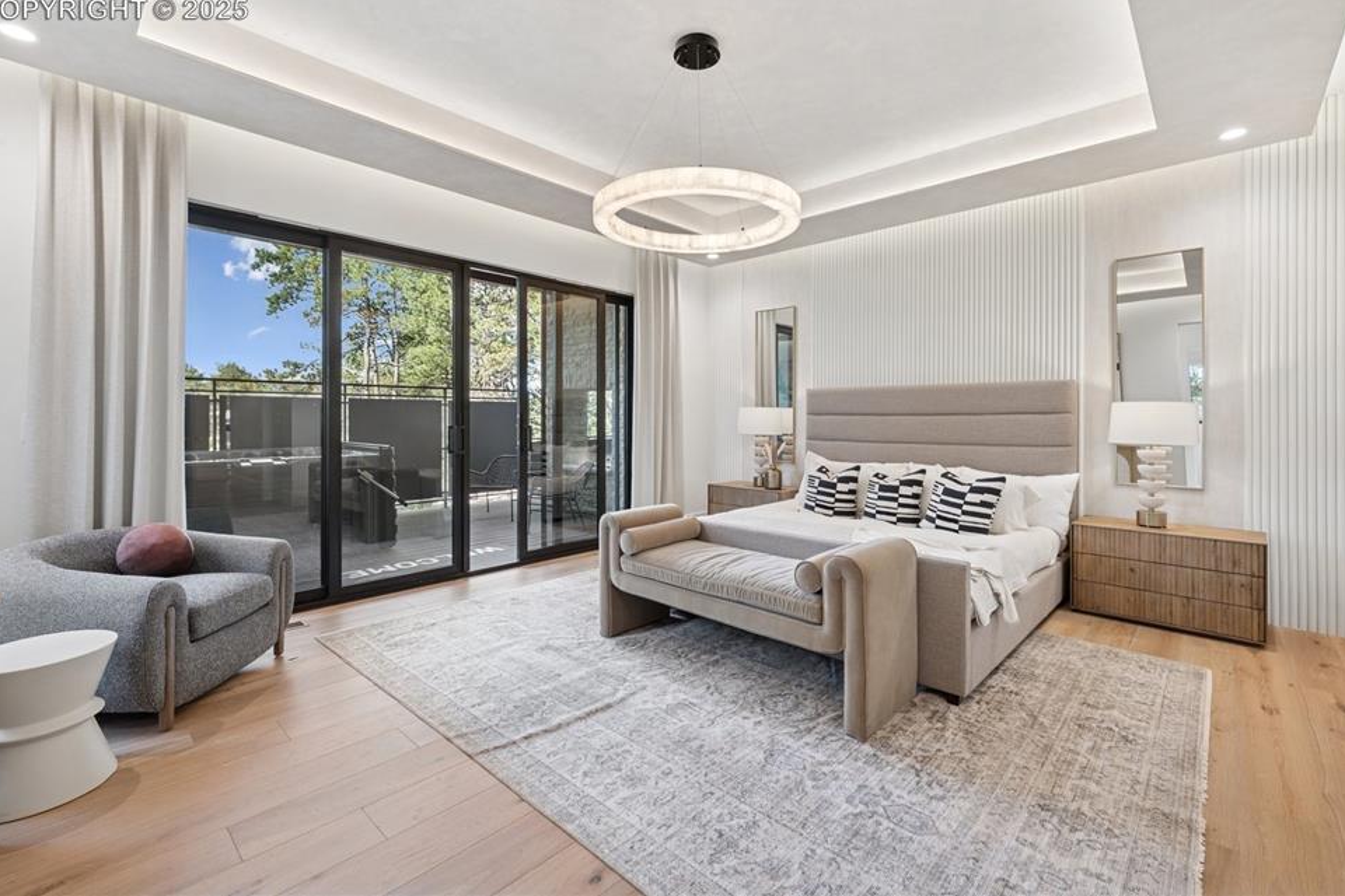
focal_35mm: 16
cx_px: 691
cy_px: 420
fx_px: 598
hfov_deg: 96.7
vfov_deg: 73.7
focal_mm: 15
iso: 100
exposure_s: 1/2.5
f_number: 11
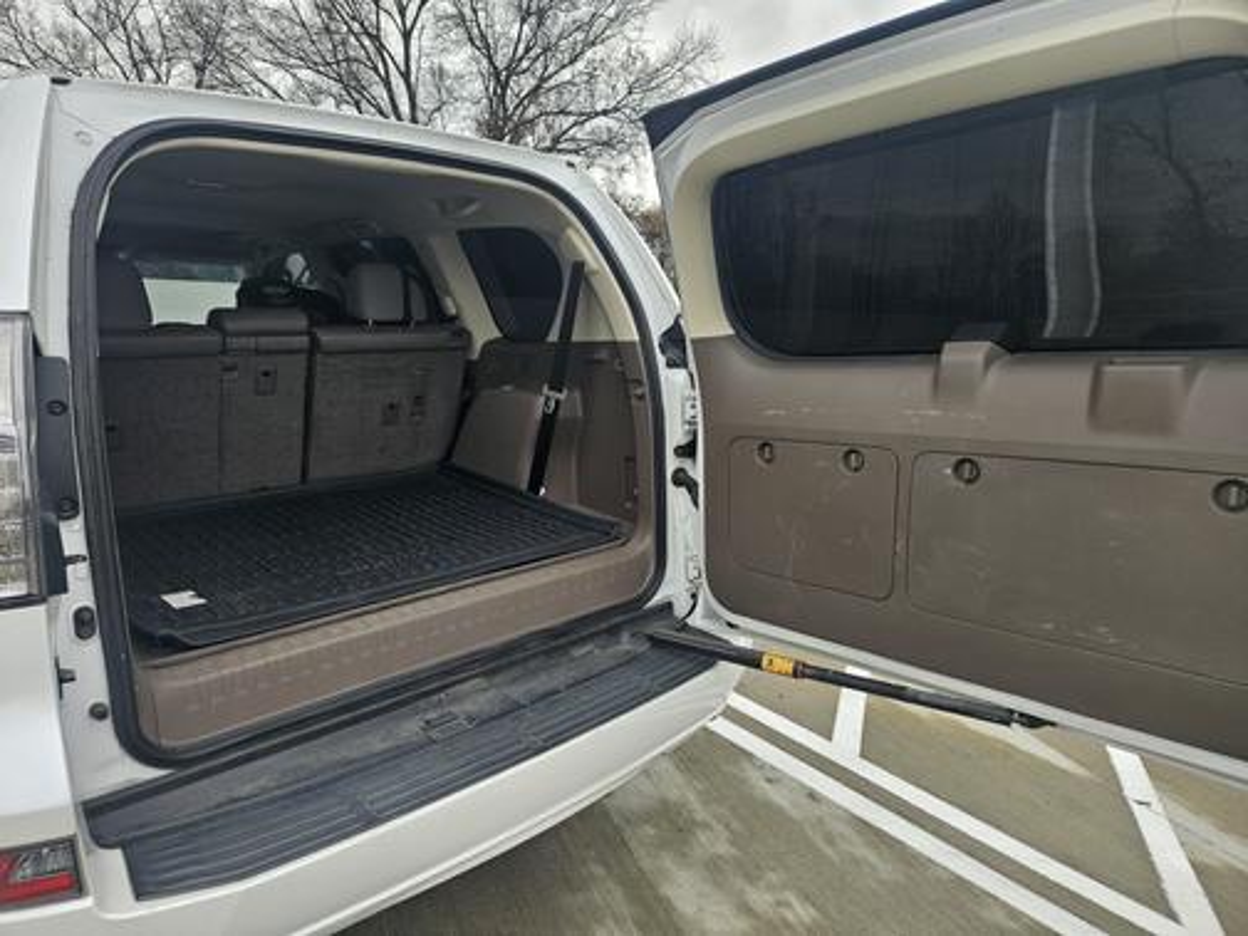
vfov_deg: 58.9
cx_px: 624
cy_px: 468
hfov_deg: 73.9
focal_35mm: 23
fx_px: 829
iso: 64
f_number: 1.8
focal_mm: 5.4
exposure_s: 1/207
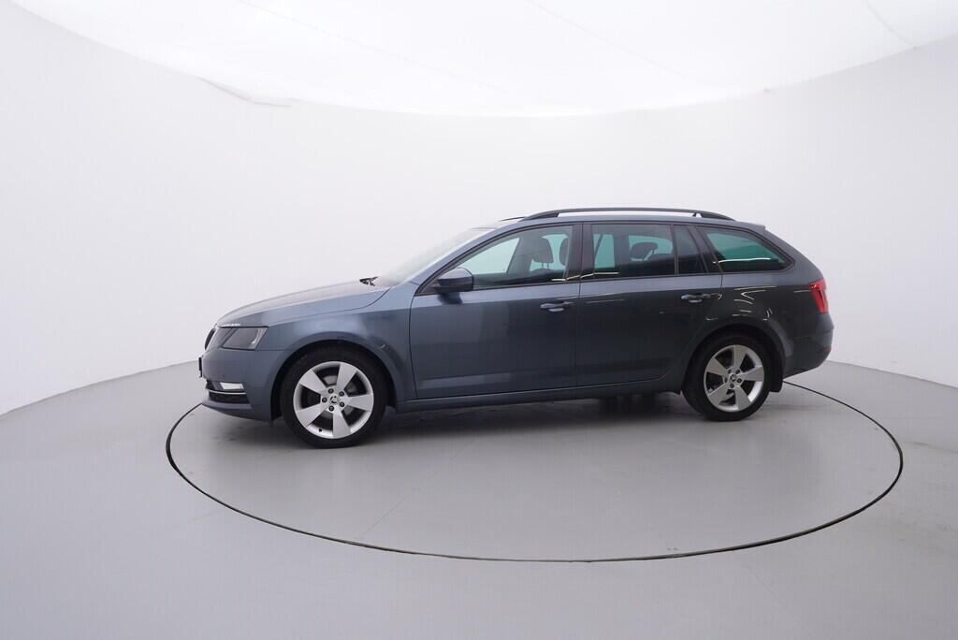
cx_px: 479
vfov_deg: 56.2
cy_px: 320
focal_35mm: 22
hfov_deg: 77.3
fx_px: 599
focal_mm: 15
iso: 200
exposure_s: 1/80
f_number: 5
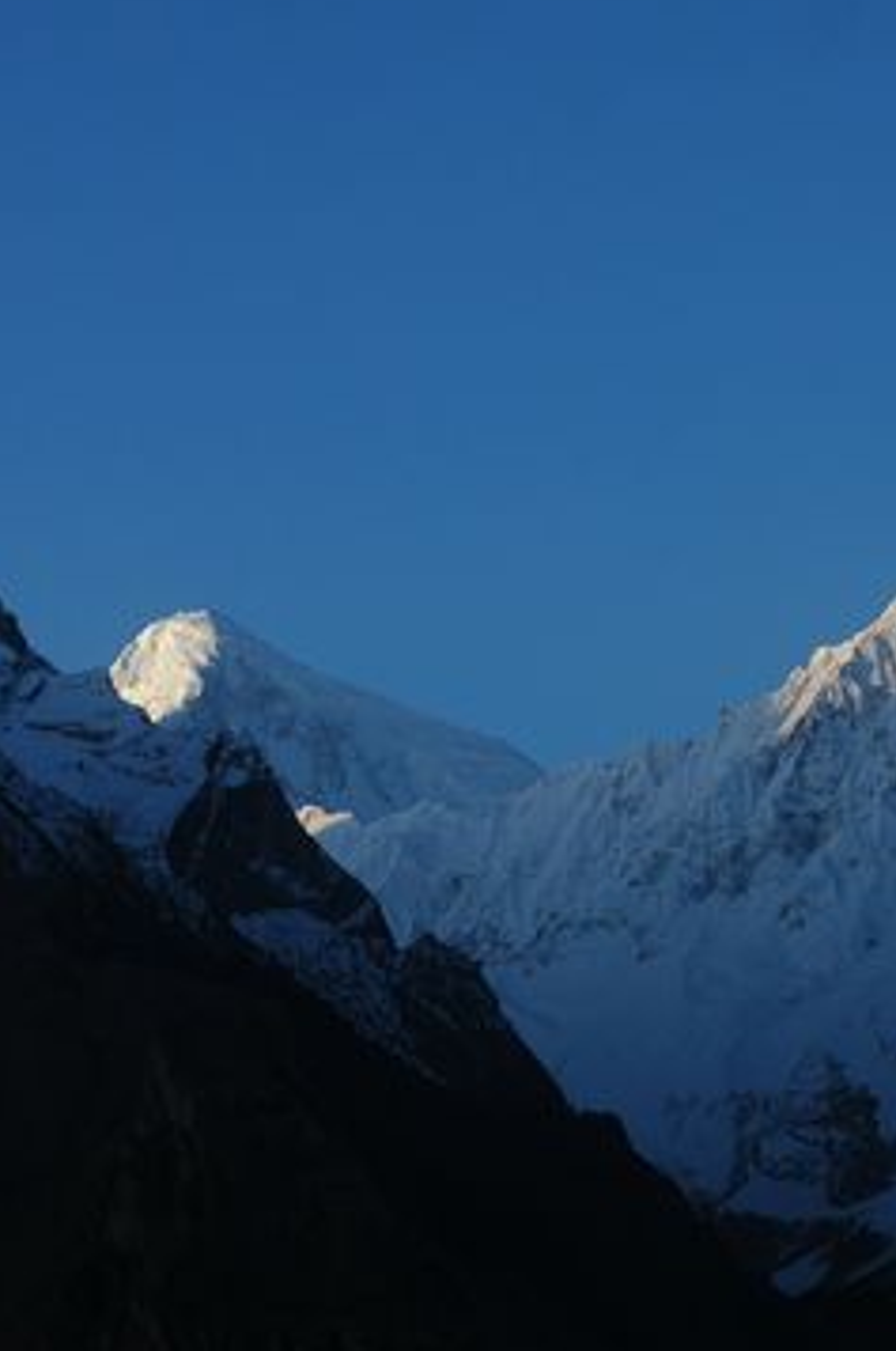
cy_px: 288
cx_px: 563
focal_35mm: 126
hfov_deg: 10.8
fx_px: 4717
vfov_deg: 16.2
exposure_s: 1/640
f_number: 4
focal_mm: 50
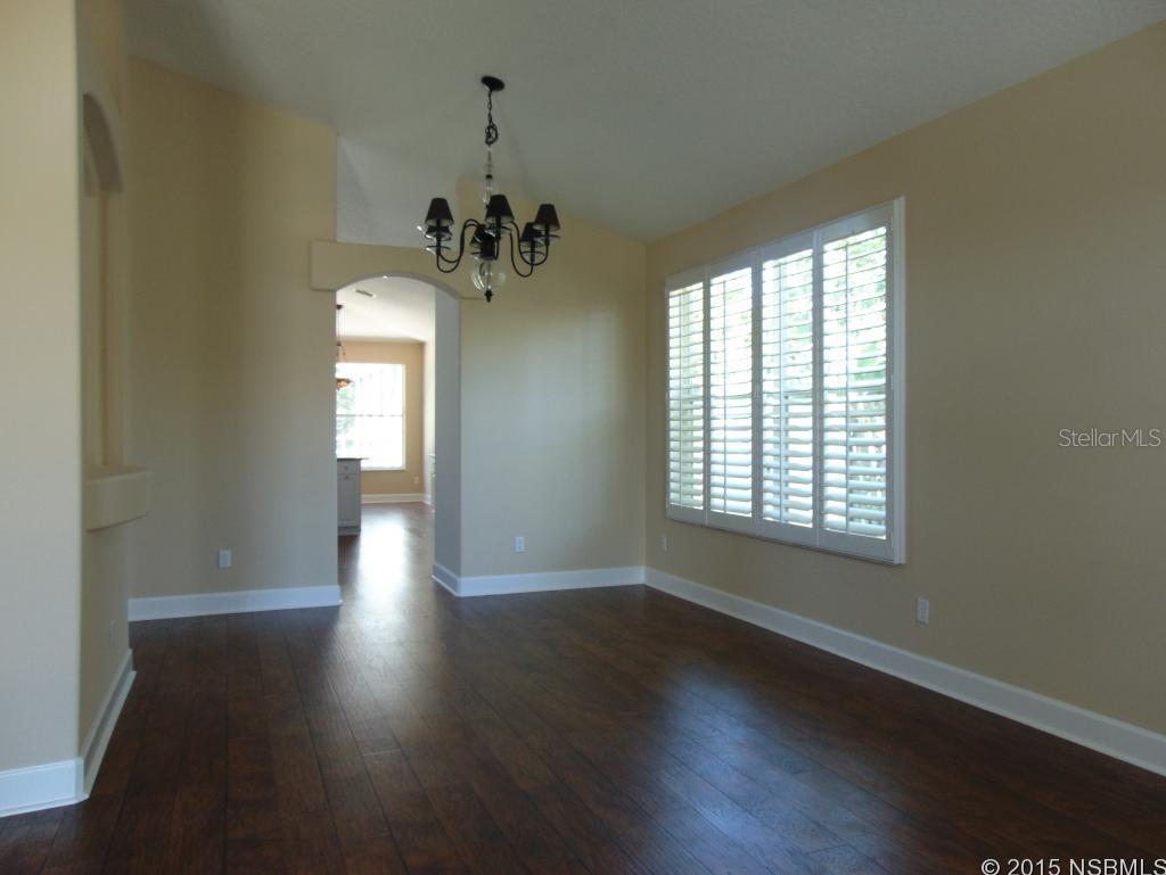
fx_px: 842
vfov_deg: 54.9
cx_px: 583
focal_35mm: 25
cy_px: 438
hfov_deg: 69.4
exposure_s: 1/30
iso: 80
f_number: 3
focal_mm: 4.5
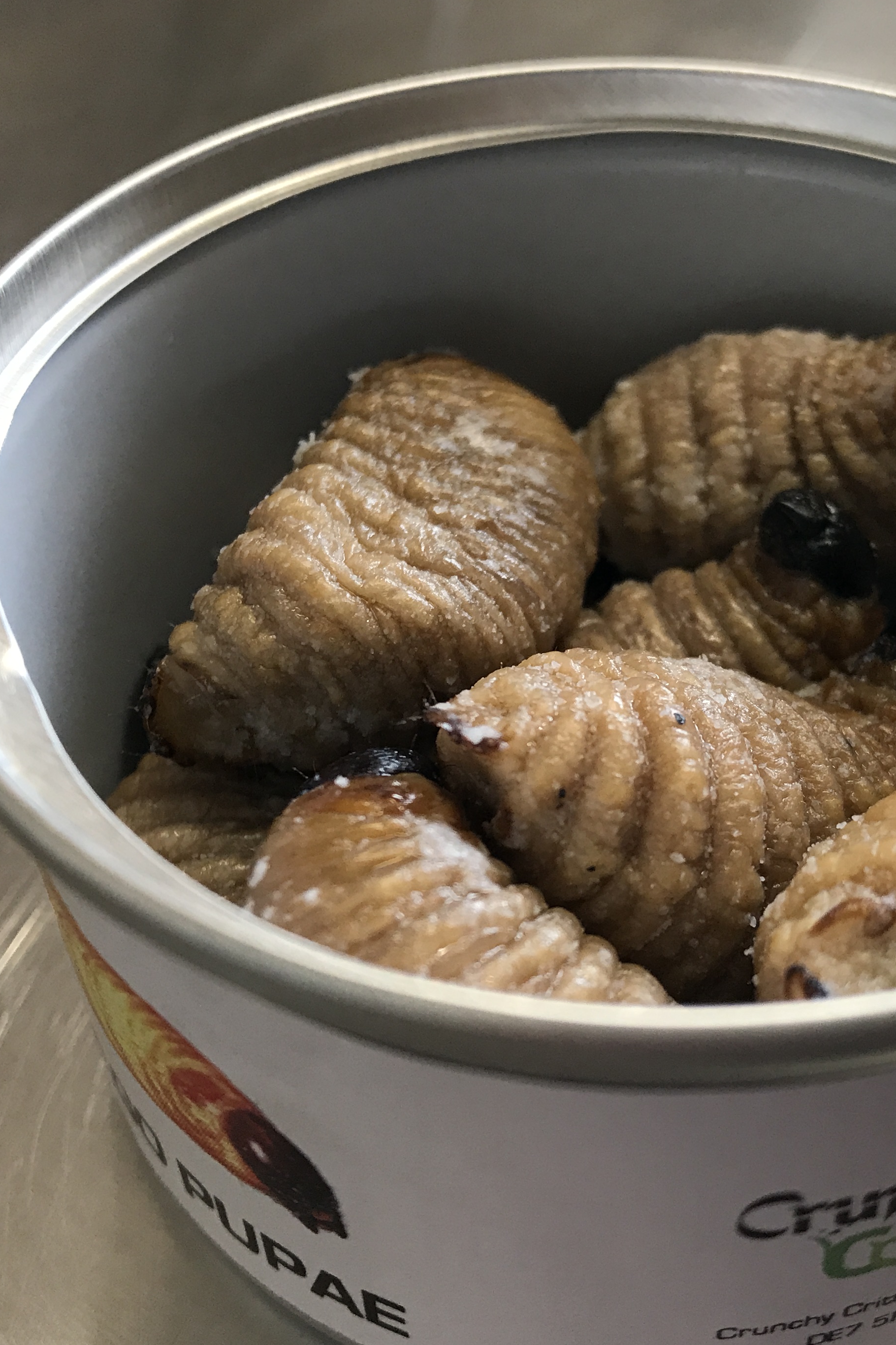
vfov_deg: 45.4
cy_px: 722
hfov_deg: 30.9
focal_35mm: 43
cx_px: 602
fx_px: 1606
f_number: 1.8
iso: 32
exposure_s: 1/33
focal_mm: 3.99
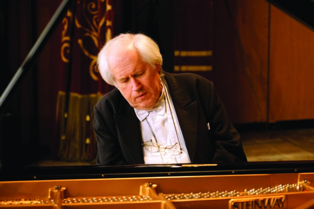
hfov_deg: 28.8
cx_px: 157
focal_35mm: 70
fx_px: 611
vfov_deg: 19.5
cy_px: 104
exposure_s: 1/15
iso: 6400
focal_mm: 70
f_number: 4
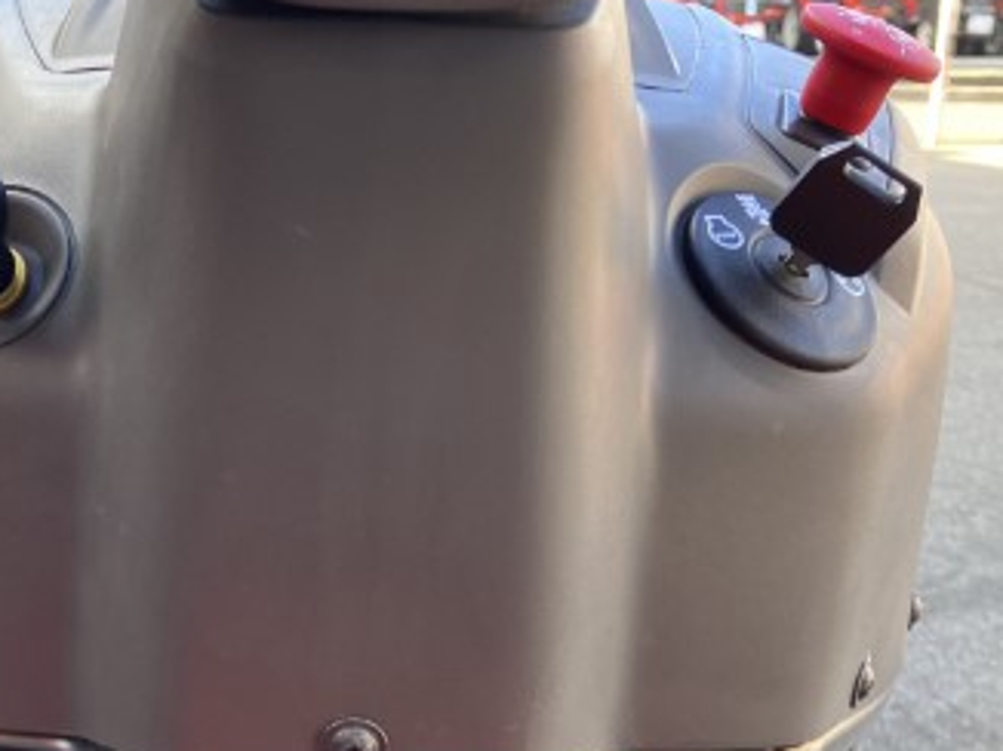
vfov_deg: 26.3
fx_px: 1592
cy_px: 542
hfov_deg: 34.6
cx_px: 317
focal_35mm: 55
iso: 80
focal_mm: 3.99
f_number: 1.8
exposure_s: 1/121
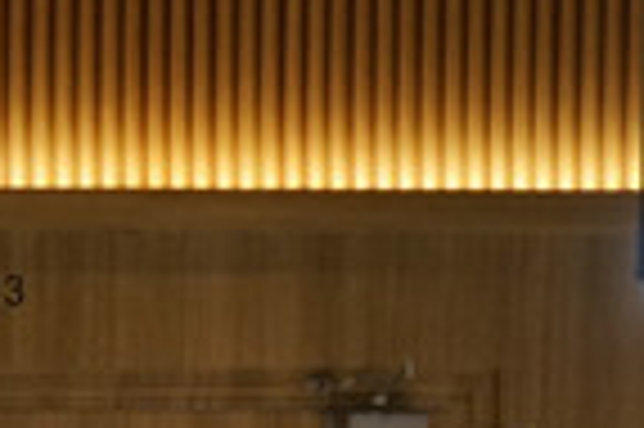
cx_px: -1428
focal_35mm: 210
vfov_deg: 6.3
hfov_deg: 8.1
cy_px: 975
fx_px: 3752
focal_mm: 30
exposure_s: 1/60
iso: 1000
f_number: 10
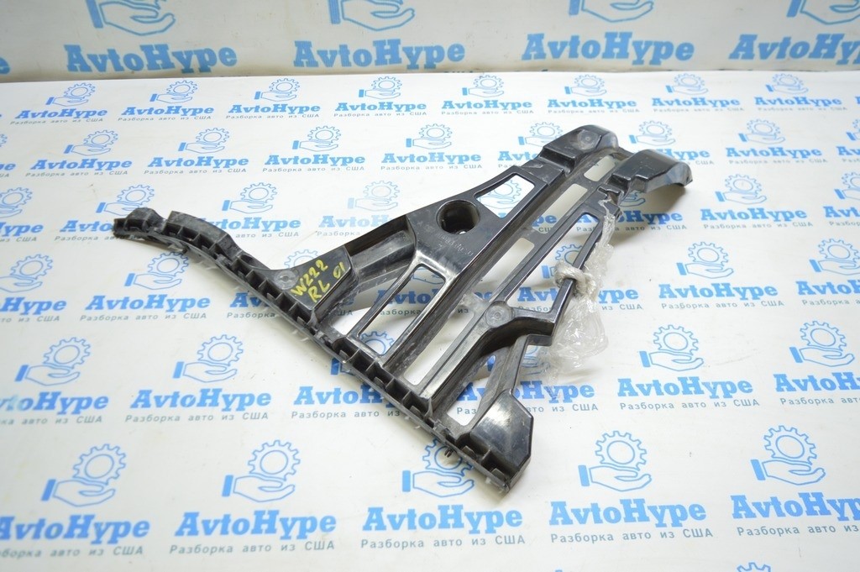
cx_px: 430
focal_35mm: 30
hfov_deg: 62.0
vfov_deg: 43.5
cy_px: 286
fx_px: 716
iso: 400
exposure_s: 1/40
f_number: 3.5
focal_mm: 20
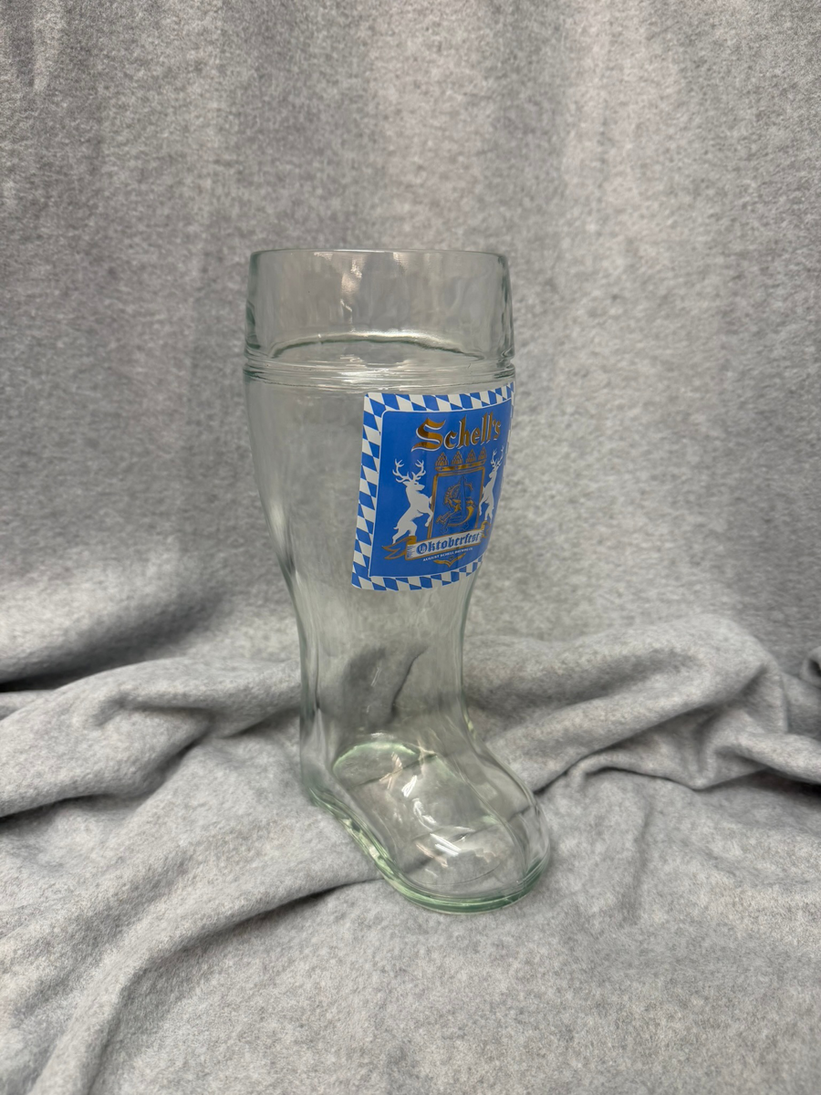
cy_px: 548
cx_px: 410
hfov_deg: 56.8
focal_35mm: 24
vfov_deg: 71.6
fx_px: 759
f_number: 1.78
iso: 125
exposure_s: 1/60
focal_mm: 6.76
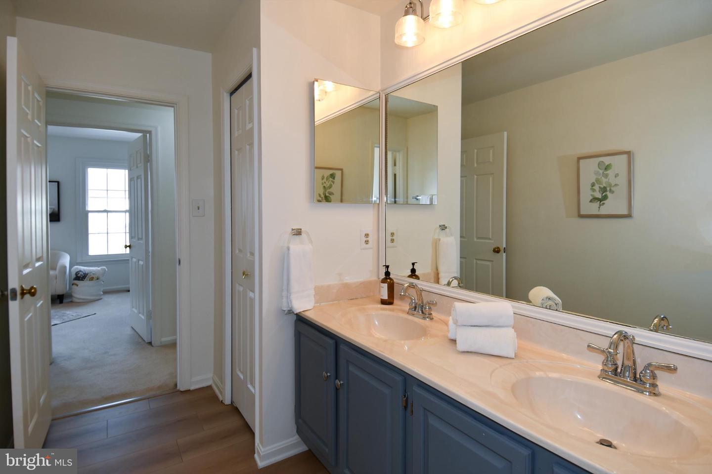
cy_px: 237
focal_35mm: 18
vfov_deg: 67.4
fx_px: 356
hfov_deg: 90.0
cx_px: 356
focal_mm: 12
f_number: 5
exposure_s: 1/100
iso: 200
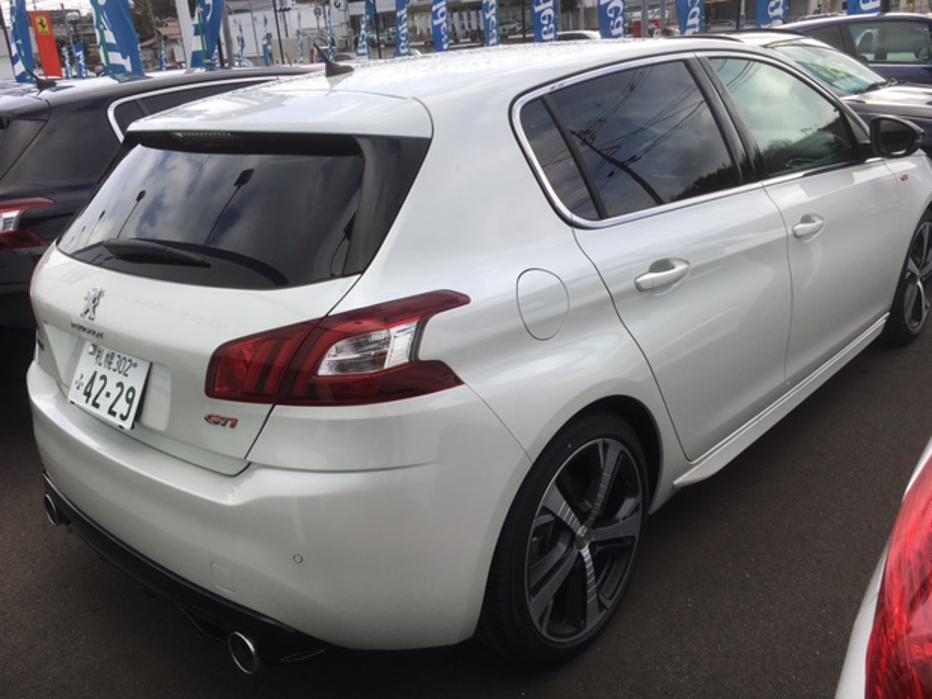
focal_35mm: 30
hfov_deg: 60.0
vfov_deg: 46.8
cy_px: 339
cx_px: 459
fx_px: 808
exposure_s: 1/827
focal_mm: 4.15
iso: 25
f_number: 2.2
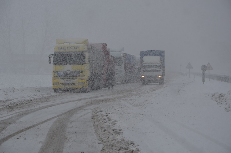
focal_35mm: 158
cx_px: 116
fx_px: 1009
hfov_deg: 13.1
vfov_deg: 8.7
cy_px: 76
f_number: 8
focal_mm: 105
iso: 140
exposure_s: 1/250
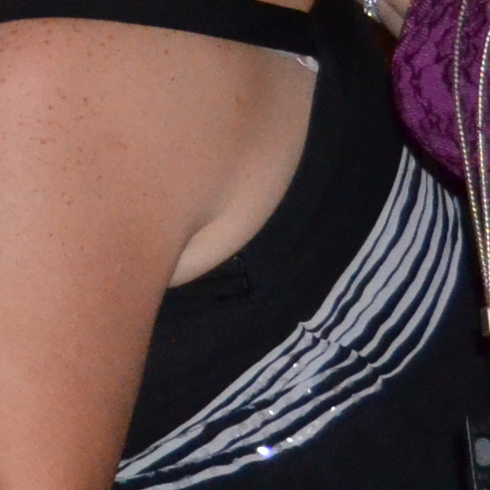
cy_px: -147
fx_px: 3972
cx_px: -877
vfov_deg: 7.0
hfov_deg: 6.5
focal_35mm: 248
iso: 3200
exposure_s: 1/60
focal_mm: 24
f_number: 4
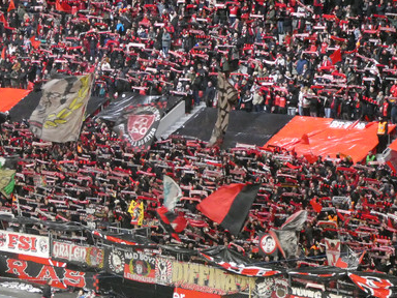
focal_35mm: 150
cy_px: 139
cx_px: 102
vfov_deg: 9.9
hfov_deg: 13.1
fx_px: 1720
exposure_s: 1/40
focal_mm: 16.1
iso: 1600
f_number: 4.9
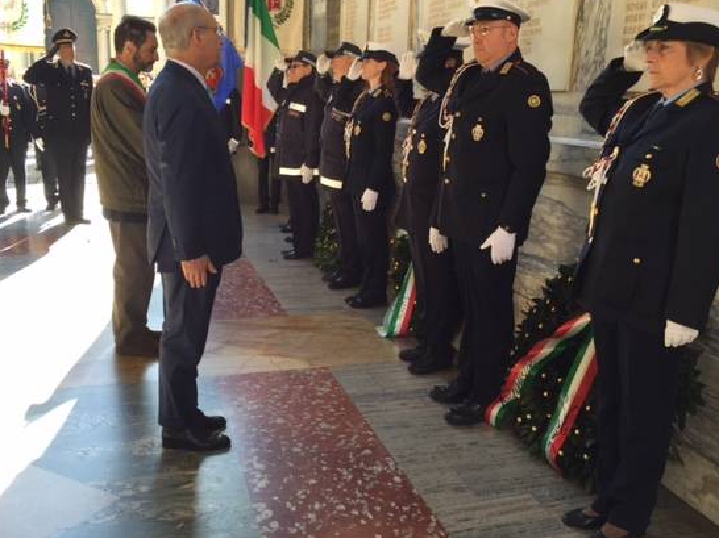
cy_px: 258
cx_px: 353
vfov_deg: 41.8
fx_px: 706
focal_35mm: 34
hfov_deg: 54.0
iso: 32
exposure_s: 1/102
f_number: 2.2
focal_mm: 4.15
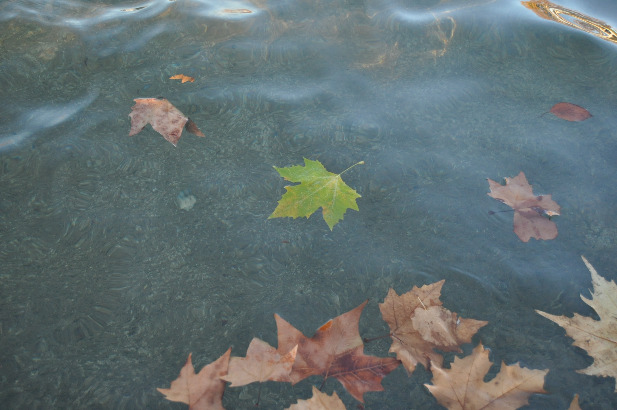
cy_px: 205
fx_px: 668
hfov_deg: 49.6
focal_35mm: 39
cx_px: 308
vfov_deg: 34.1
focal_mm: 26
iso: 1250
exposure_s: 1/500
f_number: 4
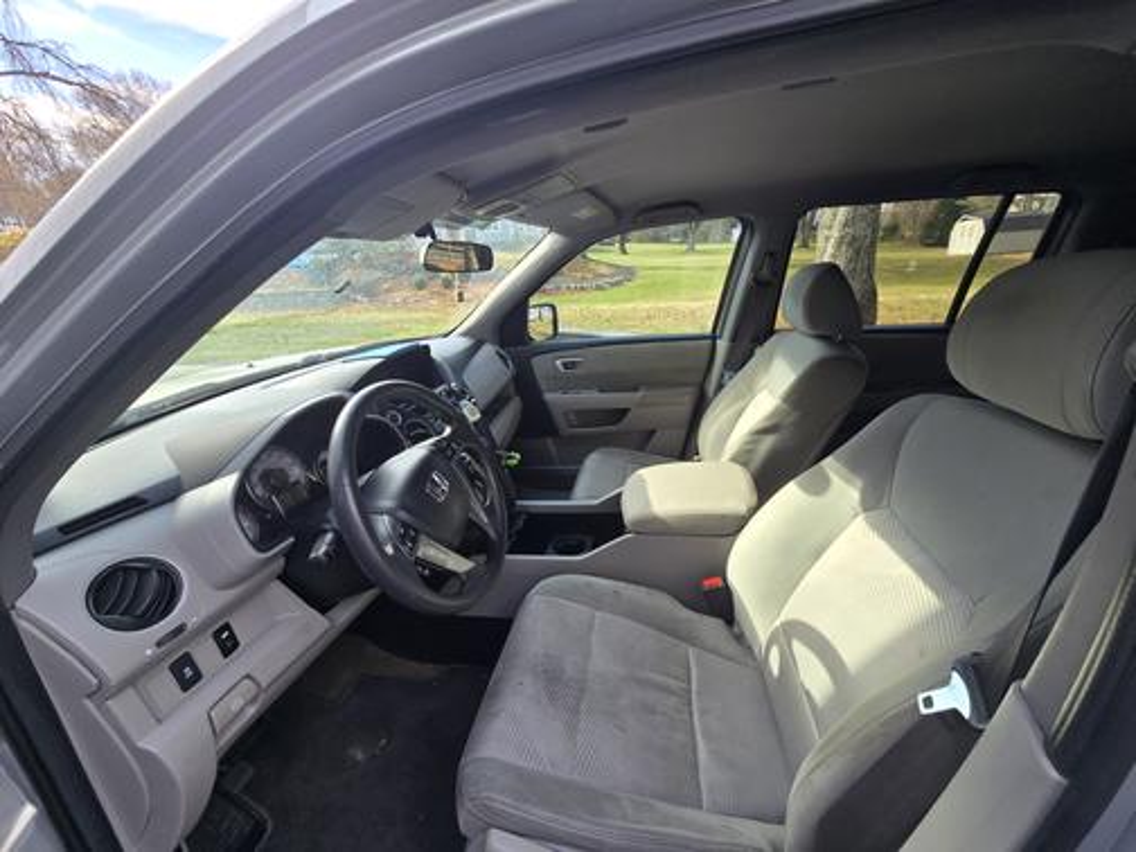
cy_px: 426
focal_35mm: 13
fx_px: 427
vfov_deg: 89.9
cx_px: 568
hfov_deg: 106.2
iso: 50
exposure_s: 1/143
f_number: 2.2
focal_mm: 2.2
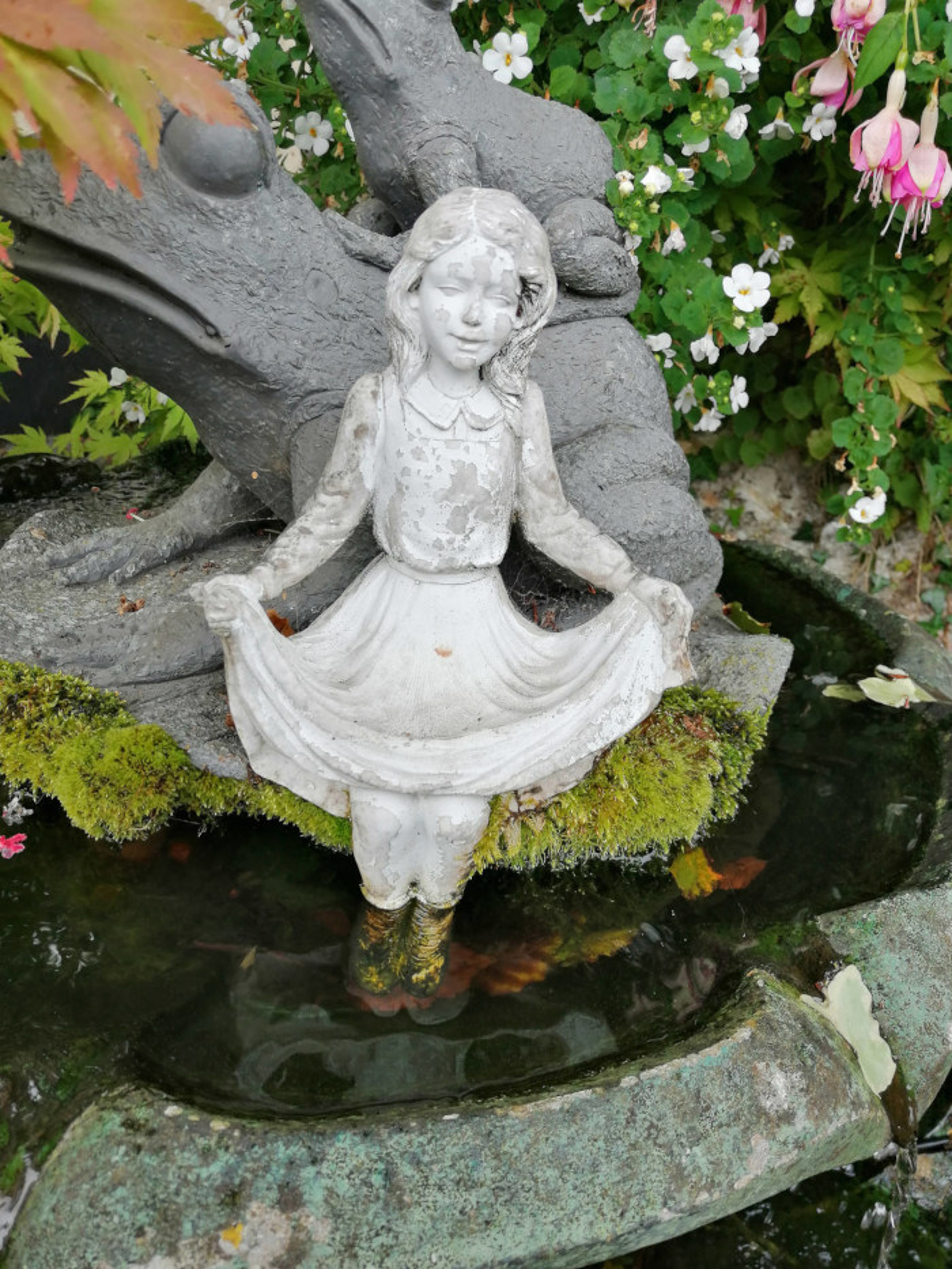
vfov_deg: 65.3
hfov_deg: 51.4
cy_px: 634
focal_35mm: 27
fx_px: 990
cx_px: 476
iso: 50
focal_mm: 3.95
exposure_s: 1/223
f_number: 1.8
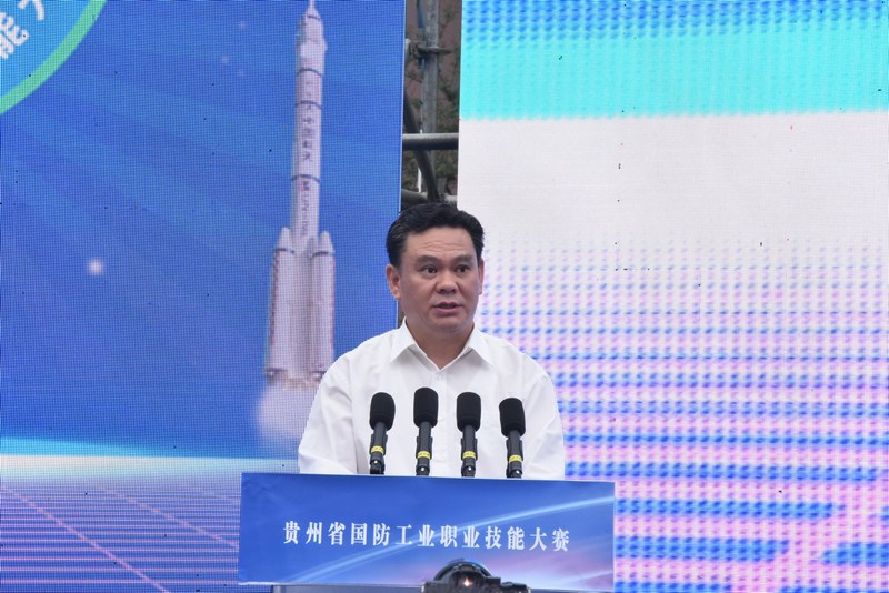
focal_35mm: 300
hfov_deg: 6.9
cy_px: 296
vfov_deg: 4.6
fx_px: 7411
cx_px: 444
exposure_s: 1/200
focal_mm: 300
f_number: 36
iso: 6400
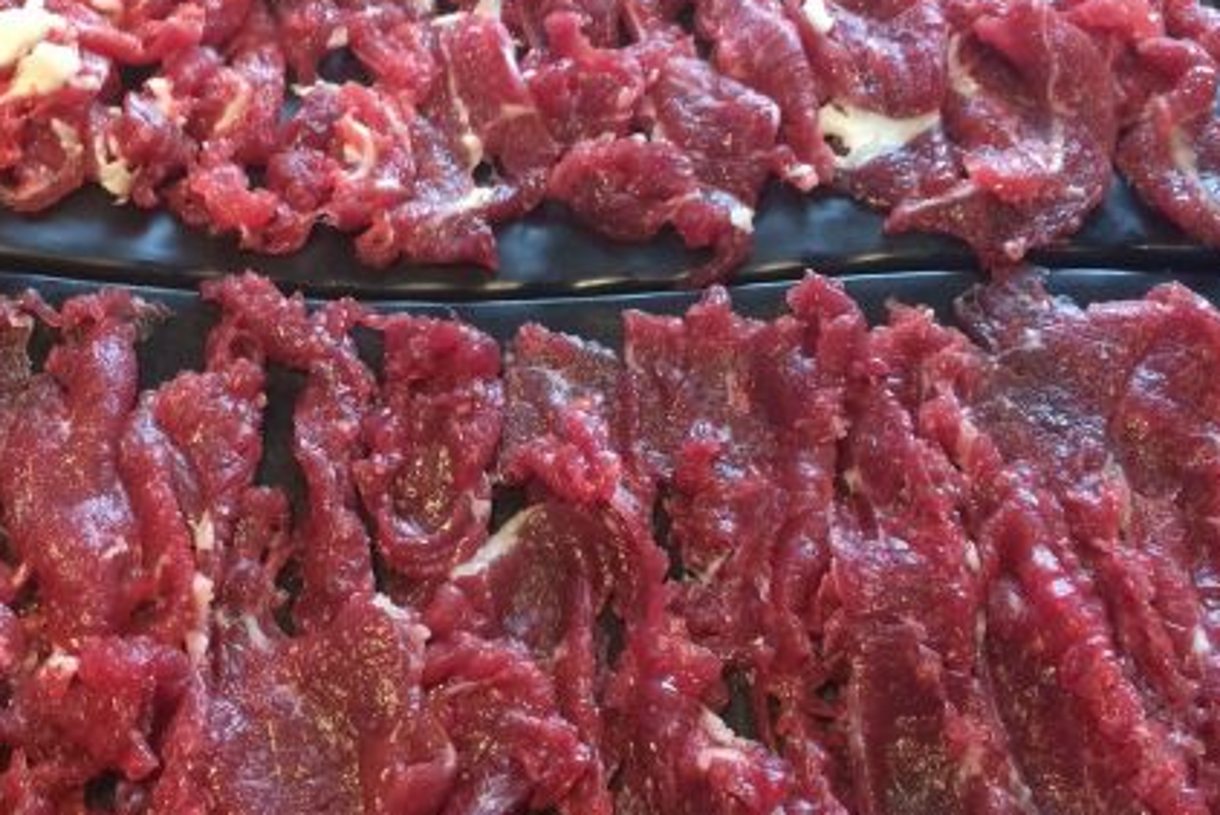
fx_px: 1696
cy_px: 392
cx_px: 402
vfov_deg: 27.0
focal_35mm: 50
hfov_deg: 39.1
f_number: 2.2
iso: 125
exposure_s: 1/30
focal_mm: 4.15
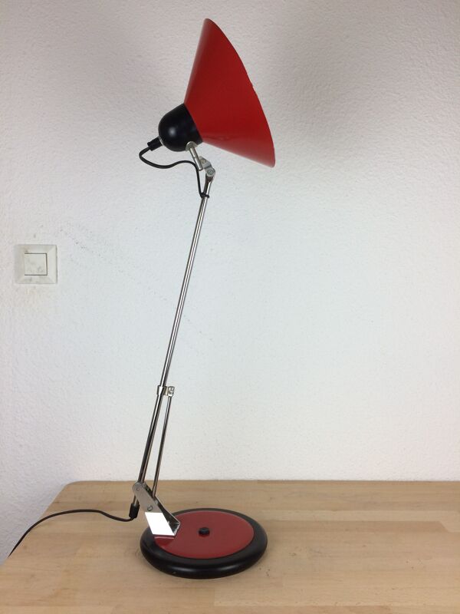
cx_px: 230
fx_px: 514
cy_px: 307
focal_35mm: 29
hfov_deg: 48.2
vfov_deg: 61.7
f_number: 2.2
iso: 40
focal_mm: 4.15
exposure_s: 1/100
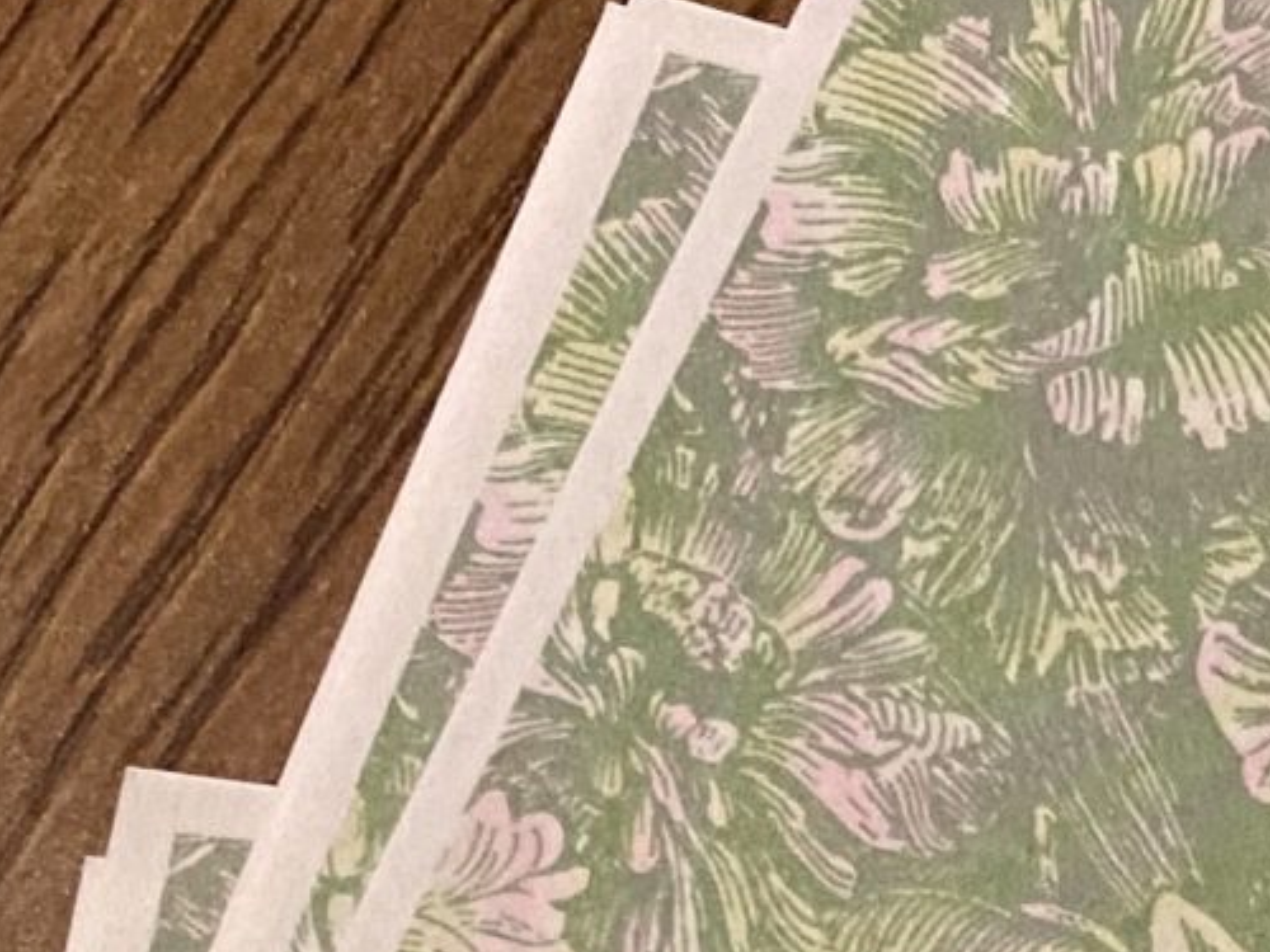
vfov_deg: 9.9
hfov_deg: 12.8
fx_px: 4880
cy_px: 2198
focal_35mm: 133
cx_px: 2626
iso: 200
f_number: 1.8
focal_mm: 4.25
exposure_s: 1/50
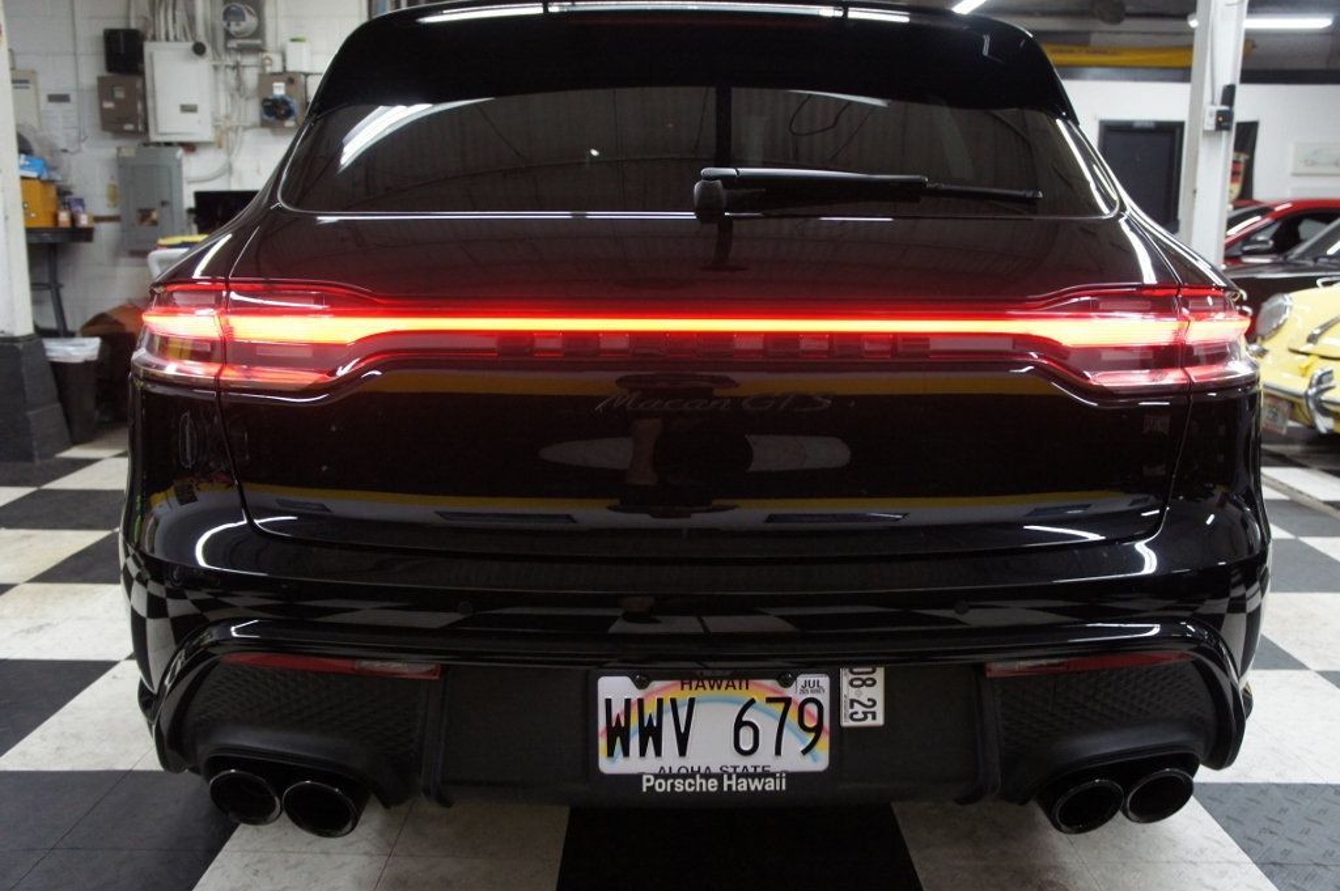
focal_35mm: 30
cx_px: 670
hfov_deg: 62.0
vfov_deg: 43.5
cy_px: 446
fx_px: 1116
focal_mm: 20
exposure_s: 1/80
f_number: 4
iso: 1000
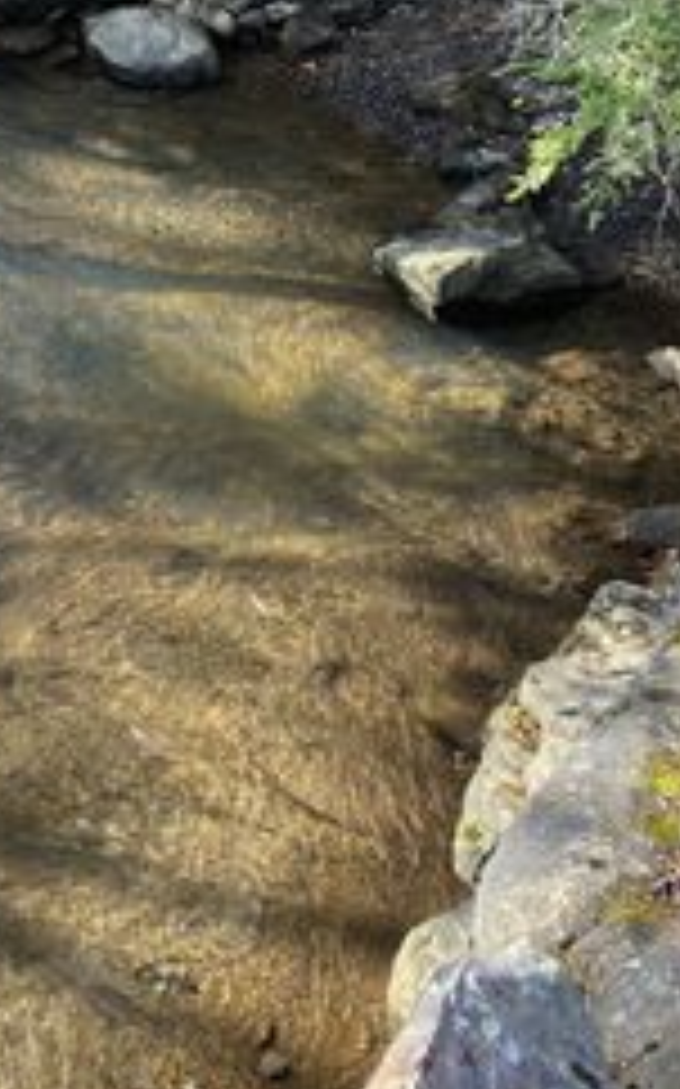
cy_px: 191
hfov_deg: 16.5
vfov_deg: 26.6
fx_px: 2256
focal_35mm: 76
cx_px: -95
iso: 40
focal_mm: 4.25
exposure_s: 1/121
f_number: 1.8
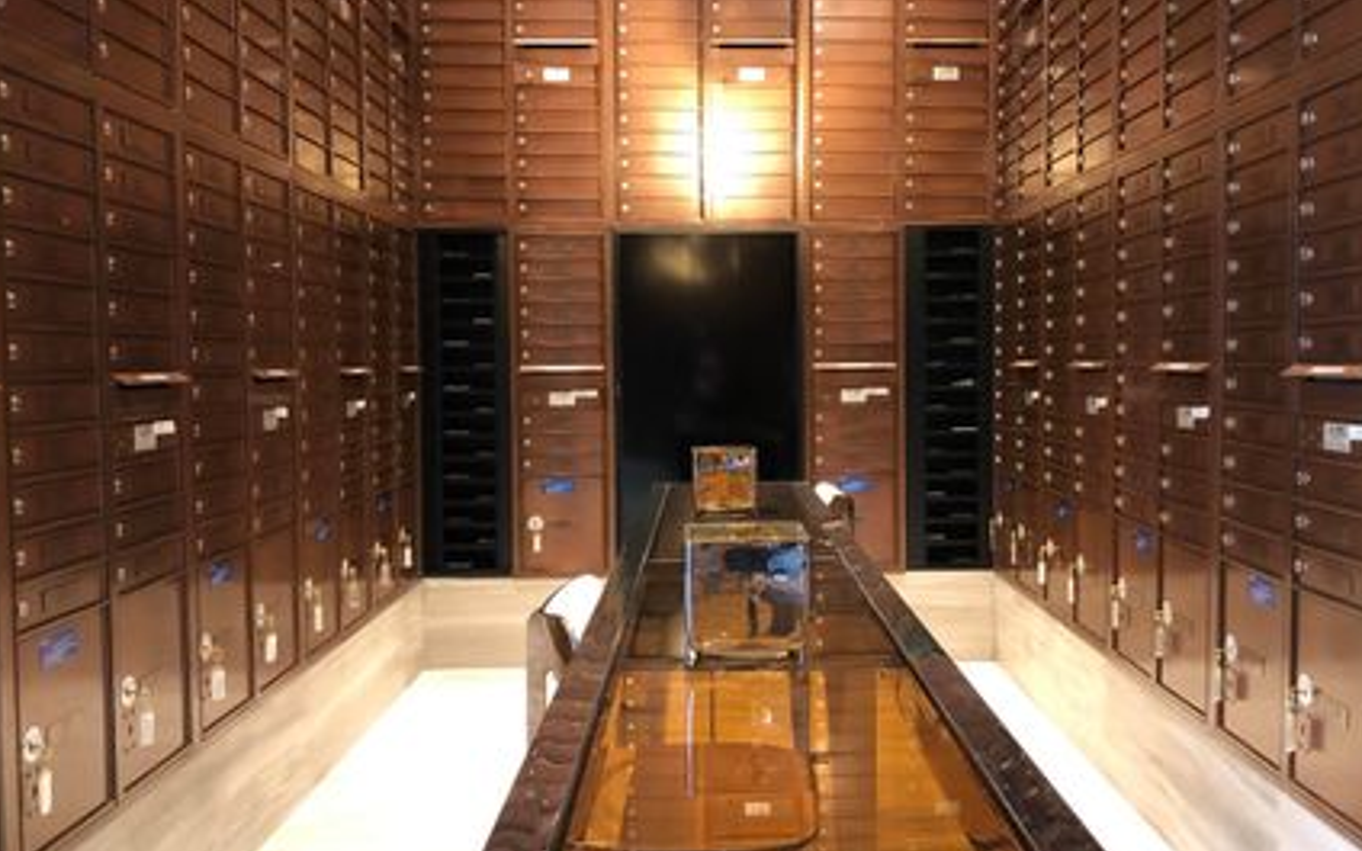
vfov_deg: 36.3
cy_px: 426
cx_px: 758
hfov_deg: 55.2
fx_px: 1299
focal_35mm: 35
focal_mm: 3.99
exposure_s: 1/11
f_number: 1.8
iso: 100
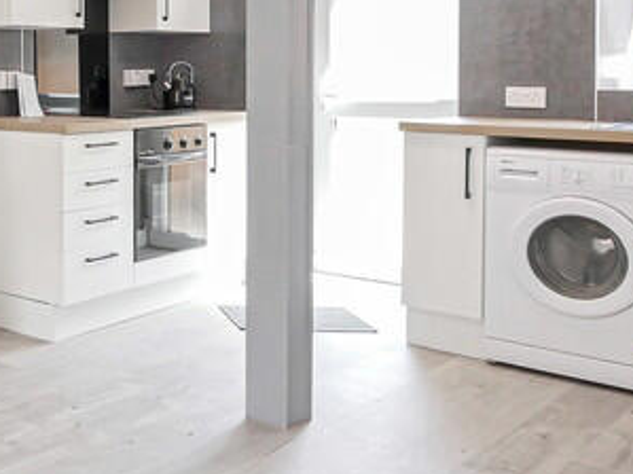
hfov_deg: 33.0
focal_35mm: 48
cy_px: 80
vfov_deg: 29.4
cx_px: -114
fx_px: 877
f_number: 4
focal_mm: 7
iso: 1250
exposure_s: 1/125
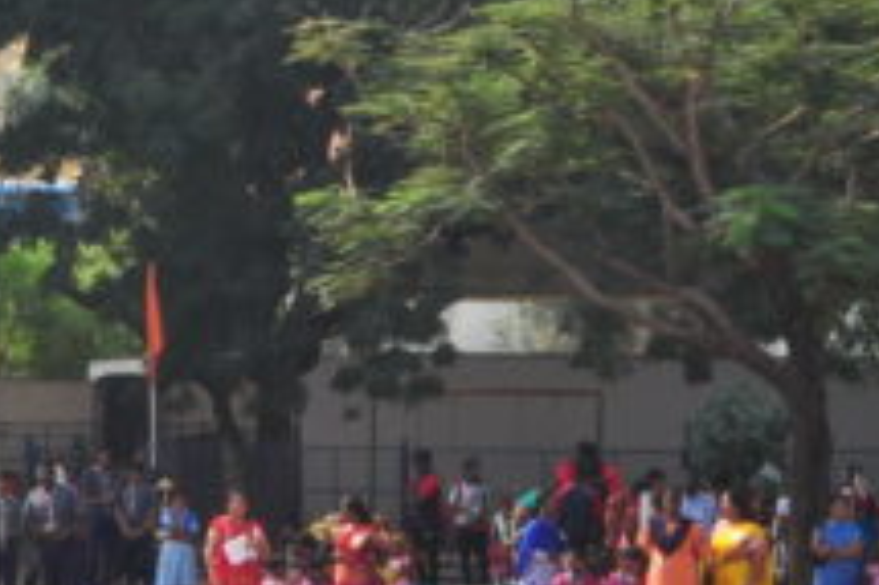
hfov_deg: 11.1
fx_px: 4352
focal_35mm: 178
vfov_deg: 7.7
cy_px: 524
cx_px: -446
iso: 200
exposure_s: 1/80
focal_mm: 25
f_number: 16
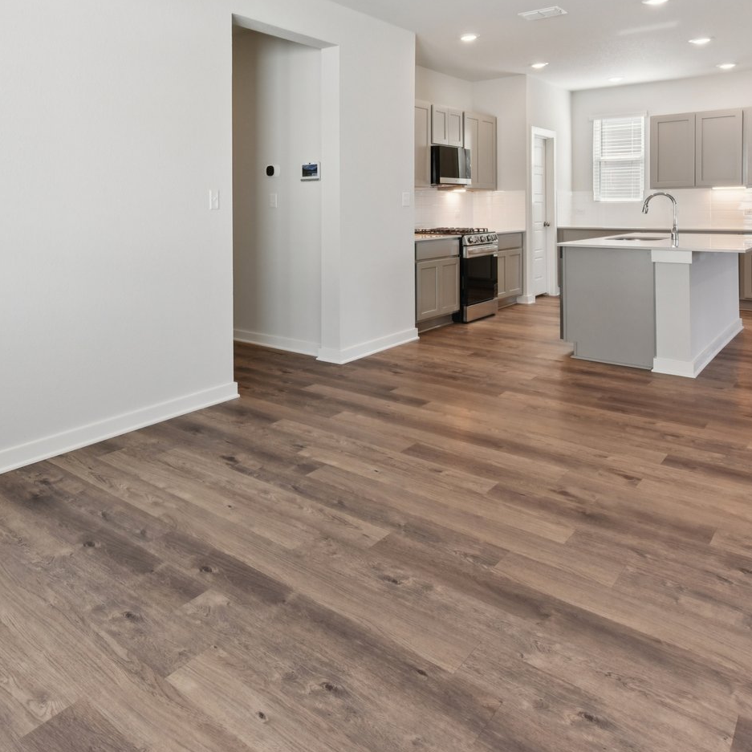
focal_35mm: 26
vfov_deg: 58.7
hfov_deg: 59.0
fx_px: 639
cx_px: 230
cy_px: 217
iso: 400
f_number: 8
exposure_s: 1/60
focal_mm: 14
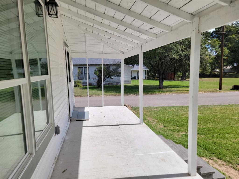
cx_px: 120
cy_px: 90
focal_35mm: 24
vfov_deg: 56.8
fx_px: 166
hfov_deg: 71.6
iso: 16
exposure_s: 1/1139
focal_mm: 6.7
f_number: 1.8
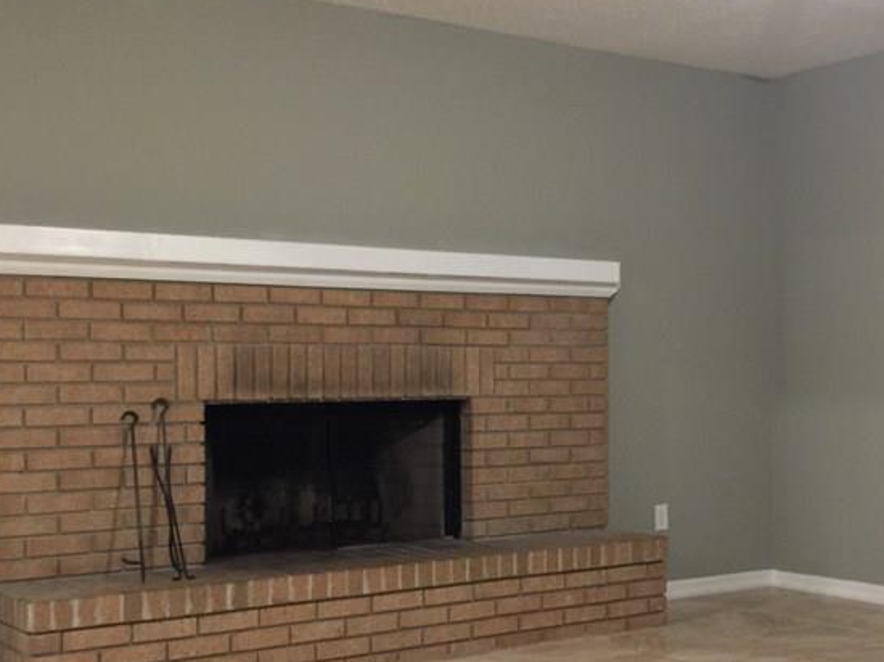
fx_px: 1378
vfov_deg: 27.0
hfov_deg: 34.8
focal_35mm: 54
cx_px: 659
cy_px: 394
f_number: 2.2
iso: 80
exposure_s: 1/4
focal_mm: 4.15
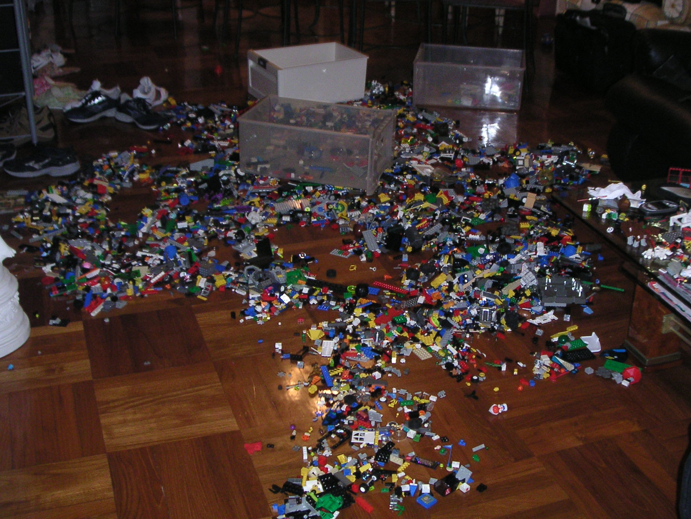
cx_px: 384
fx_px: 898
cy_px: 233
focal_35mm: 45
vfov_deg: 32.2
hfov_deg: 42.0
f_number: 2.8
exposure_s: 1/45
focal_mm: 6
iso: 160
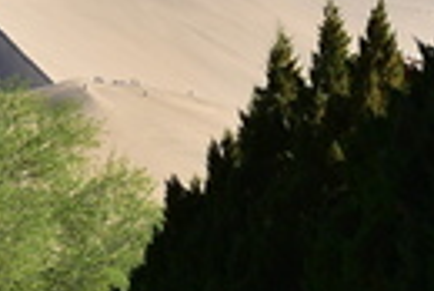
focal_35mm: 321
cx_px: -524
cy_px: 171
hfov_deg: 6.2
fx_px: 3874
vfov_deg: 4.3
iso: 100
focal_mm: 65
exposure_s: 1/250
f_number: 8
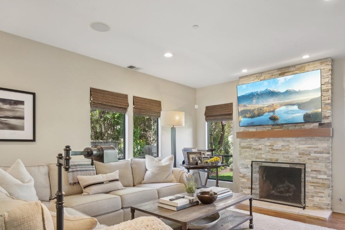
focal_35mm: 23
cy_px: 144
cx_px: 179
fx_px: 220
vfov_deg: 54.4
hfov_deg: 76.1
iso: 400
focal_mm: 17
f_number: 8
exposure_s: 1/10
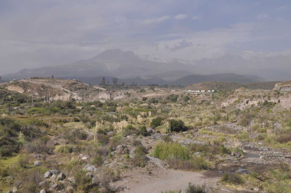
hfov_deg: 41.2
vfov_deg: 28.0
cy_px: 96
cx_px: 146
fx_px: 387
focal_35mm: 48
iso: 200
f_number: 11
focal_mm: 32
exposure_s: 1/500
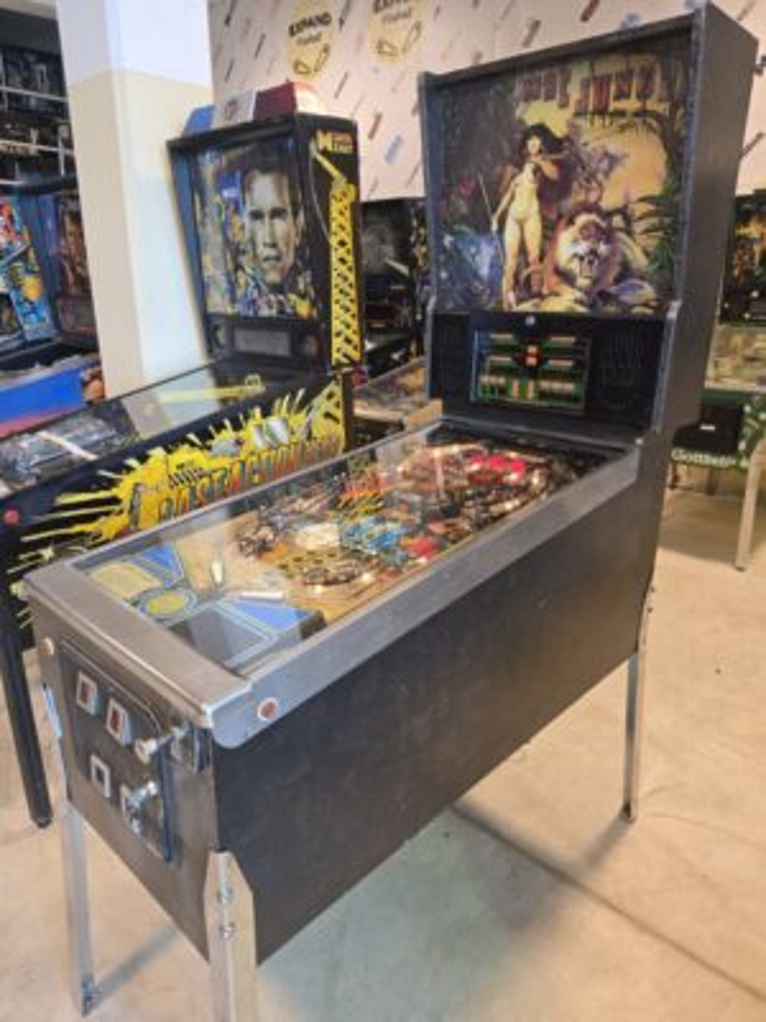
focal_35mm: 23
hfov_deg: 58.9
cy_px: 511
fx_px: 679
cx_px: 383
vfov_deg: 73.9
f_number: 1.7
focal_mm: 6.3
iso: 250
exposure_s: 1/100
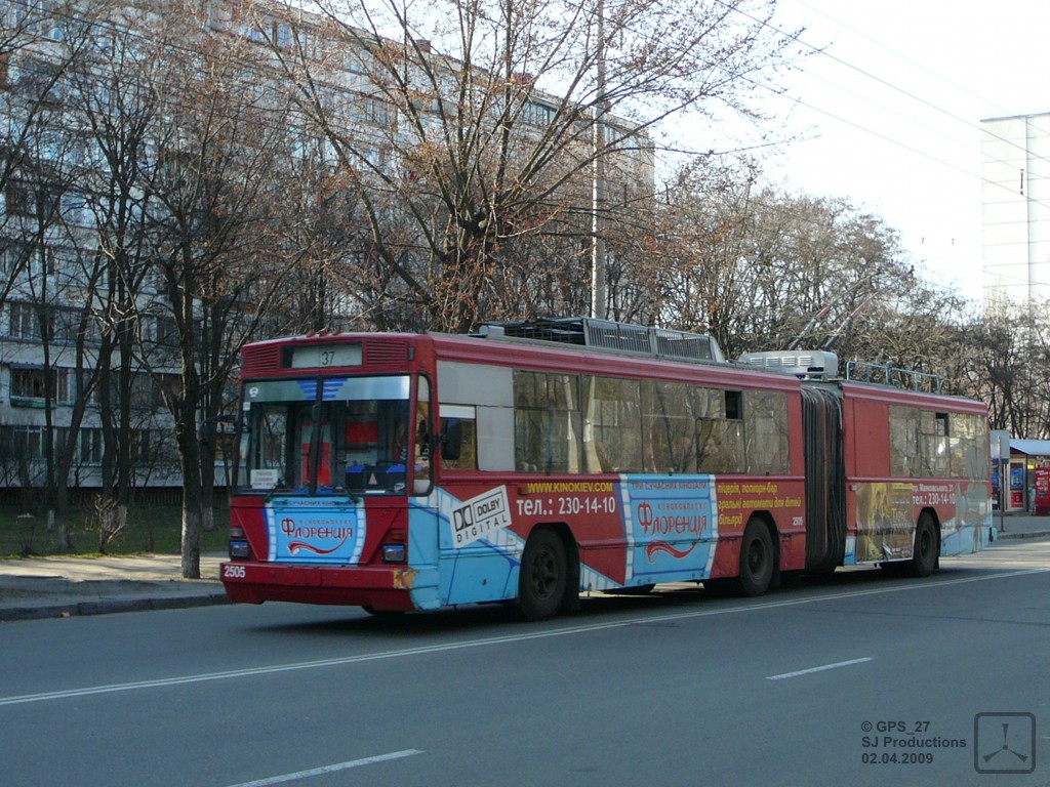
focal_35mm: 55
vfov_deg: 26.6
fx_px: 1668
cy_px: 394
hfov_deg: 34.9
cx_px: 525
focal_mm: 8.2
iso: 100
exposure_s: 1/250
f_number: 3.5
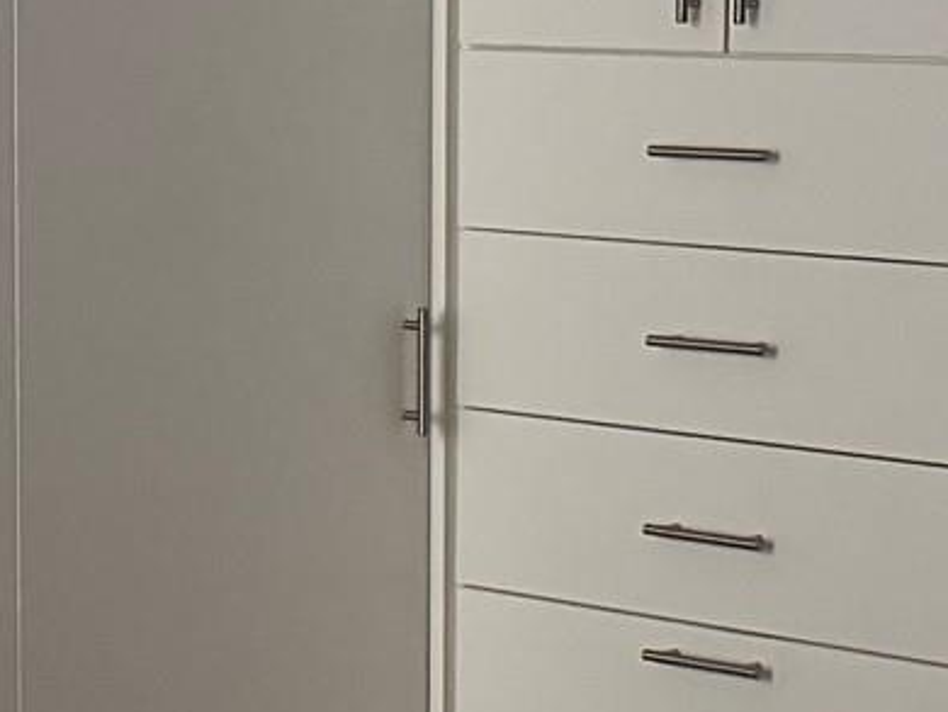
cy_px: 243
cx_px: 231
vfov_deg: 11.8
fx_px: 3453
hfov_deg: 15.6
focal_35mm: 126
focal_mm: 6.76
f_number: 1.78
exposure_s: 1/45
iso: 800
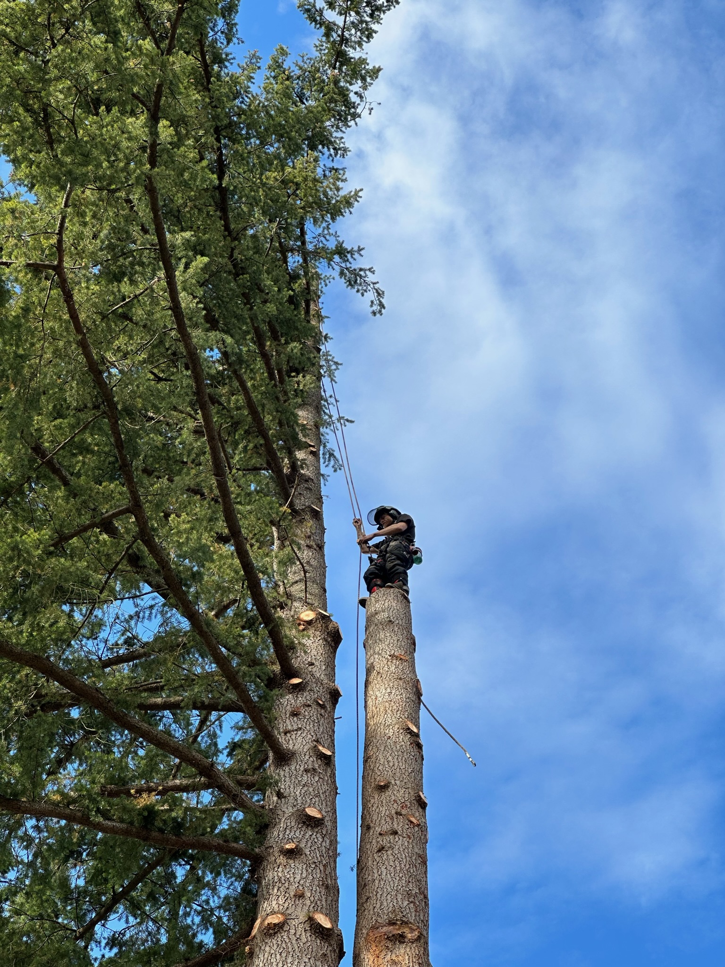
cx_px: 362
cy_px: 484
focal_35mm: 77
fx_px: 2151
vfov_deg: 25.3
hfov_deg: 19.1
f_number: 2.8
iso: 32
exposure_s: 1/304
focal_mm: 9
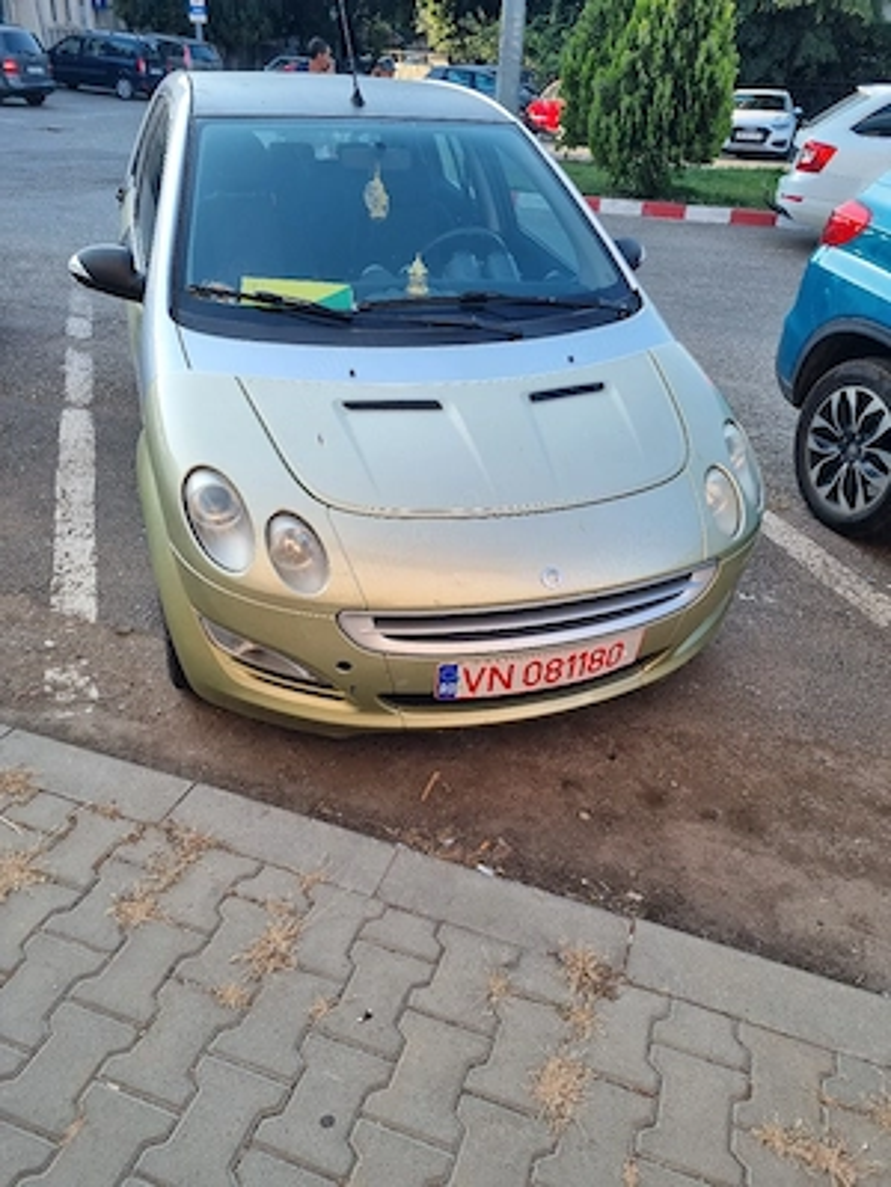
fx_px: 892
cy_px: 594
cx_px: 446
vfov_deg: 67.3
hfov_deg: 53.1
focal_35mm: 26
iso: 50
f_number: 1.8
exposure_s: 1/500
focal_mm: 5.4
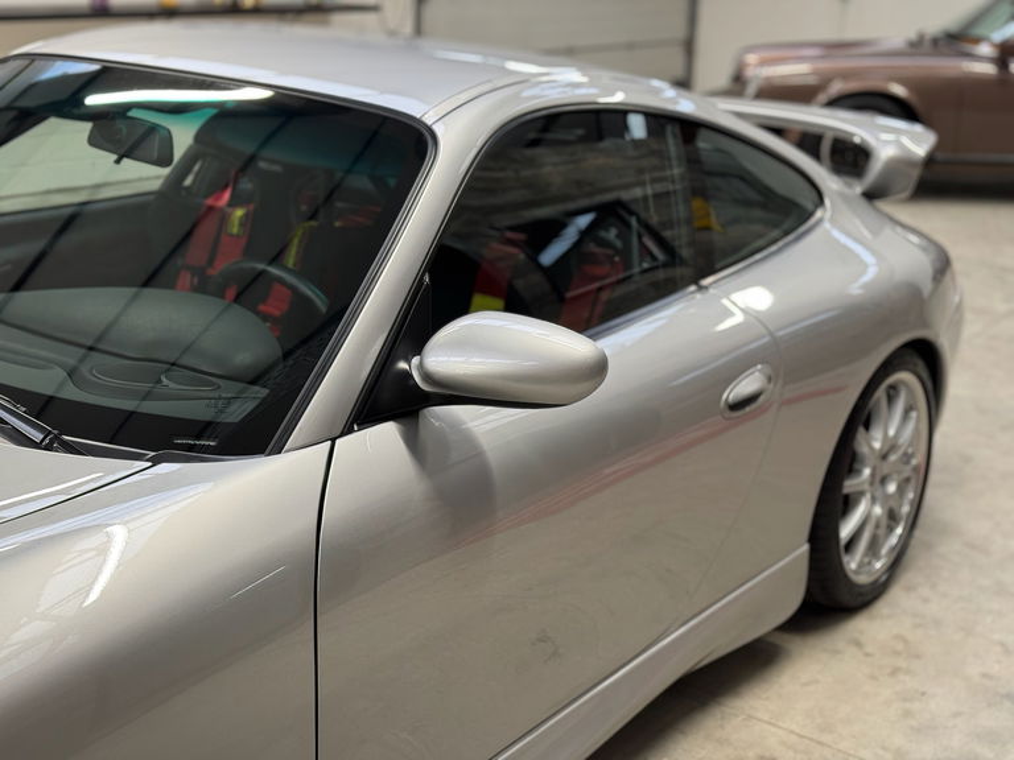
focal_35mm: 48
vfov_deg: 30.3
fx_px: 1406
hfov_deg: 39.7
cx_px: 507
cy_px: 380
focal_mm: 6.76
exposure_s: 1/50
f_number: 1.78
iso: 125
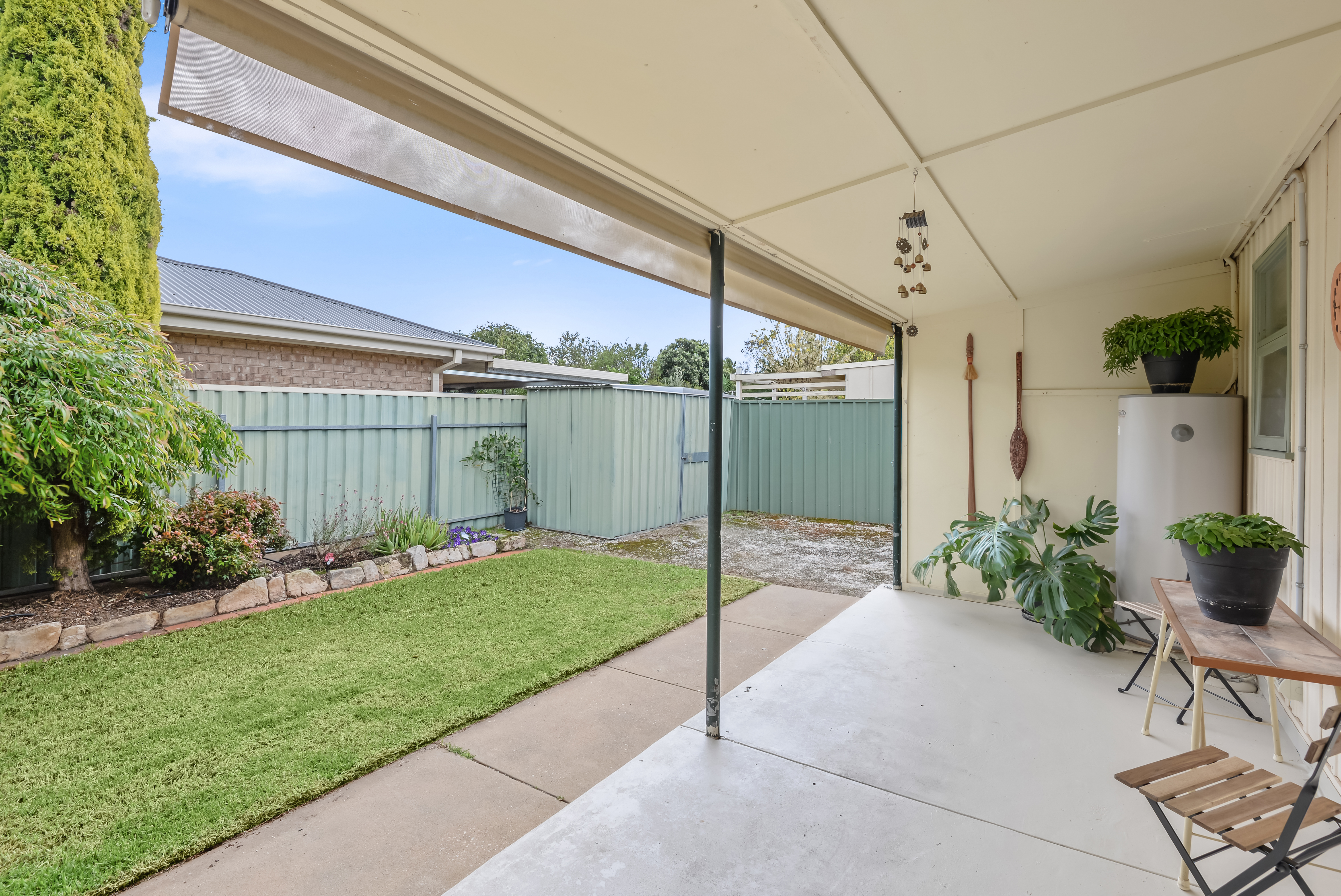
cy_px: 448
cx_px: 670
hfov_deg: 96.7
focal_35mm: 16
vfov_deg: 73.8
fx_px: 596
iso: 100
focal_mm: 16
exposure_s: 1/25
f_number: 8
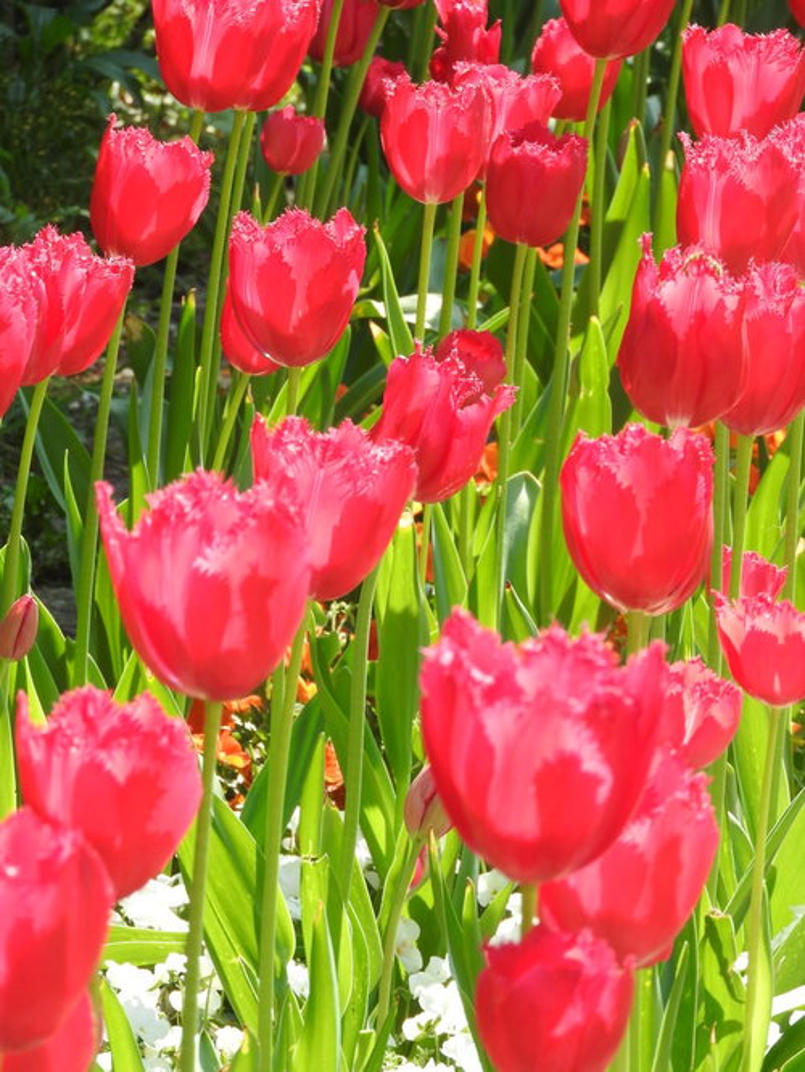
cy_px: 536
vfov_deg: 6.0
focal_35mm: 330
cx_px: 402
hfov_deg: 4.5
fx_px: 10226
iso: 100
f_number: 5.5
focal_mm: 59.1
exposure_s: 1/160
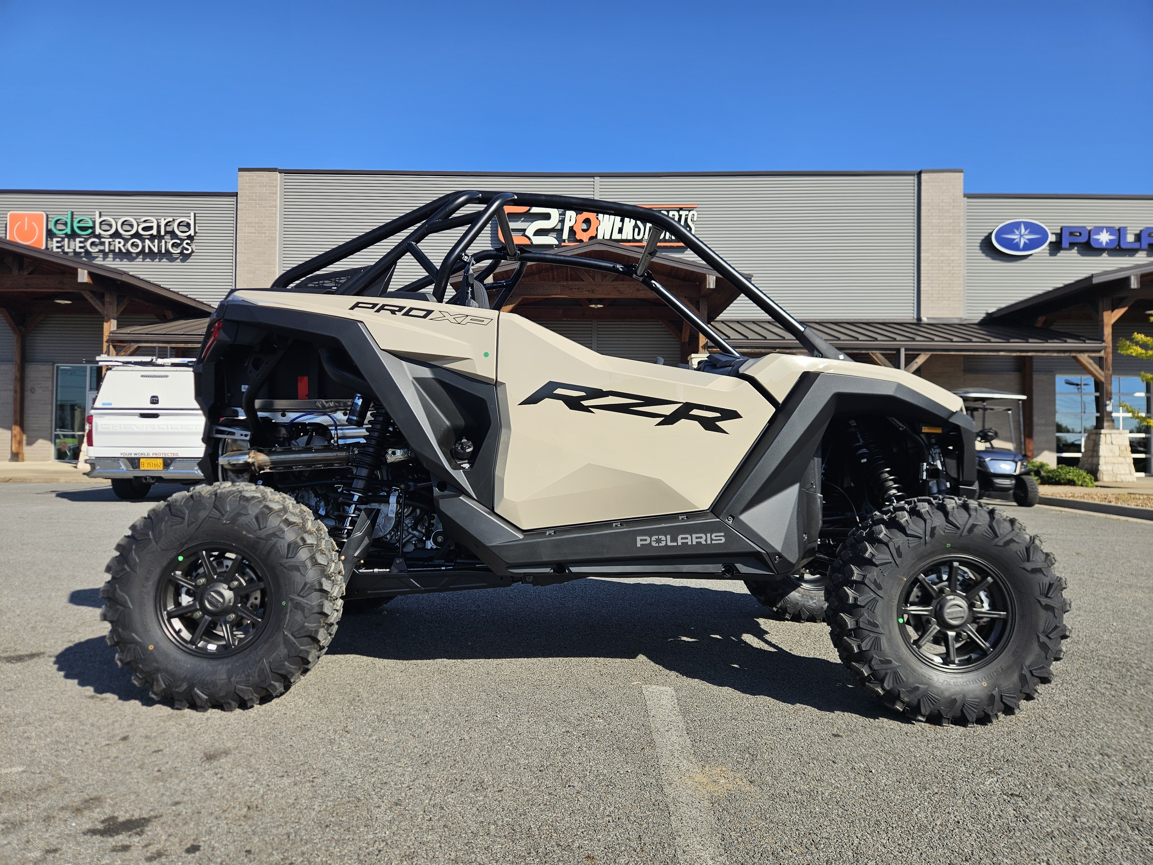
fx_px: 766
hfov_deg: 73.9
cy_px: 432
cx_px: 576
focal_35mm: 23
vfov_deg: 58.9
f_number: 1.8
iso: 32
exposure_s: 1/2000
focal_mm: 5.4
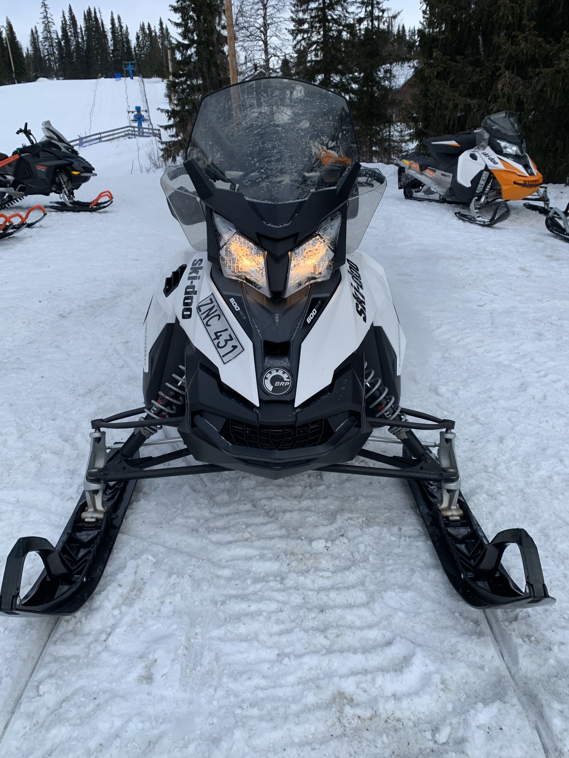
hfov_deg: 51.3
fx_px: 592
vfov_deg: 65.3
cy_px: 371
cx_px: 274
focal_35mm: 27
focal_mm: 4.25
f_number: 1.8
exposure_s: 1/2033
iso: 25
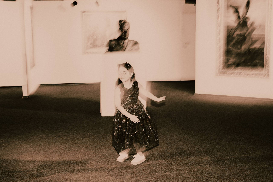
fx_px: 394
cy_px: 91
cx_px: 136
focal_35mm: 52
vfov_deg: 26.0
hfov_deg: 38.2
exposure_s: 1/8
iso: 1250
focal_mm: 52
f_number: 10
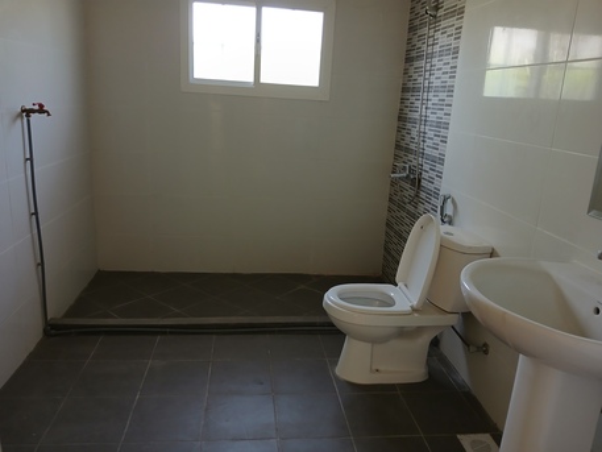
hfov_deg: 67.3
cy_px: 226
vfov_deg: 53.1
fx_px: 452
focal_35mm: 26
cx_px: 301
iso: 200
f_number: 1.8
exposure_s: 1/50
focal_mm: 3.98
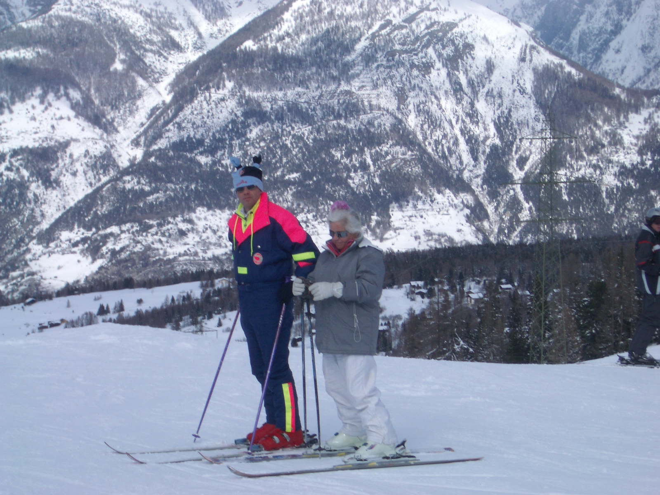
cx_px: 330
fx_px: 2002
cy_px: 248
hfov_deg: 18.7
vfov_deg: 14.1
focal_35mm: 105
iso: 50
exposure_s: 1/320
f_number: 7.7
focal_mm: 17.4
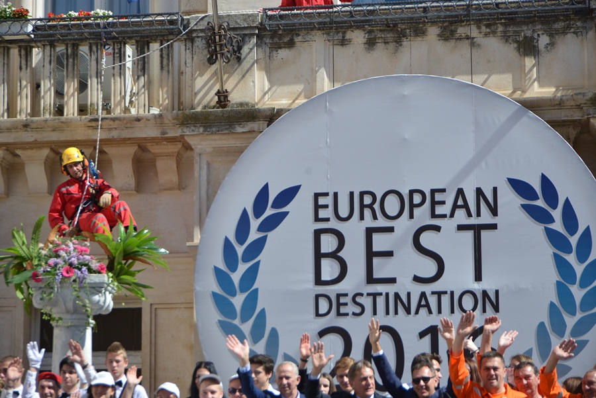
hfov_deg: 20.0
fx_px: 1689
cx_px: 298
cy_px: 199
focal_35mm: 102
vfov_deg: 13.4
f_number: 6.3
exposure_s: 1/1600
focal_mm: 102
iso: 400
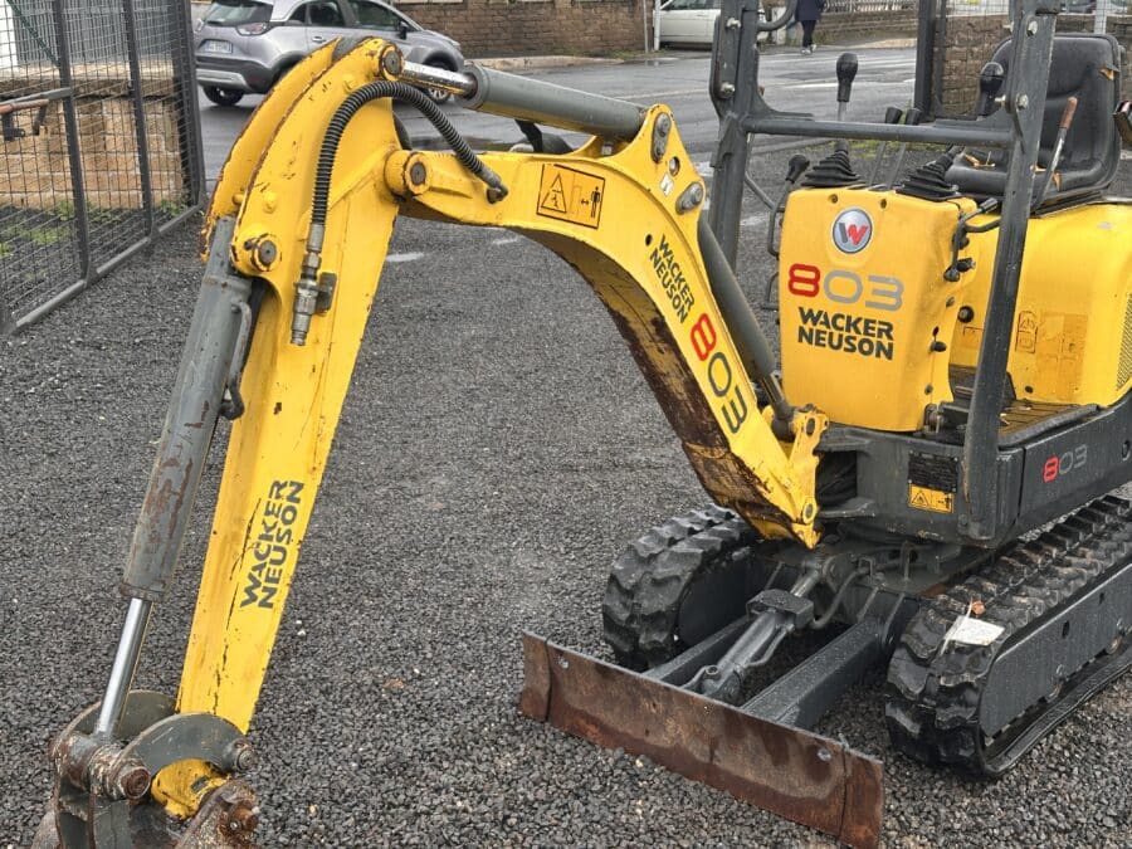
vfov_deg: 30.3
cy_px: 424
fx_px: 1570
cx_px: 566
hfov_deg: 39.7
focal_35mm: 48
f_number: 1.78
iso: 64
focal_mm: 6.86
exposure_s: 1/694
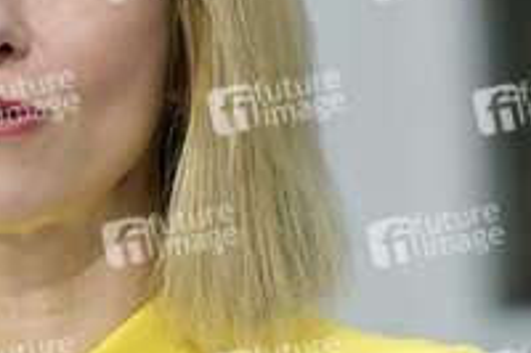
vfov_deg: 1.3
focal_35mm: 1080
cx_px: -60
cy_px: 37
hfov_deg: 1.9
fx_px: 15917
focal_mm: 480
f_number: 9
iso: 5000
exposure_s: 1/500
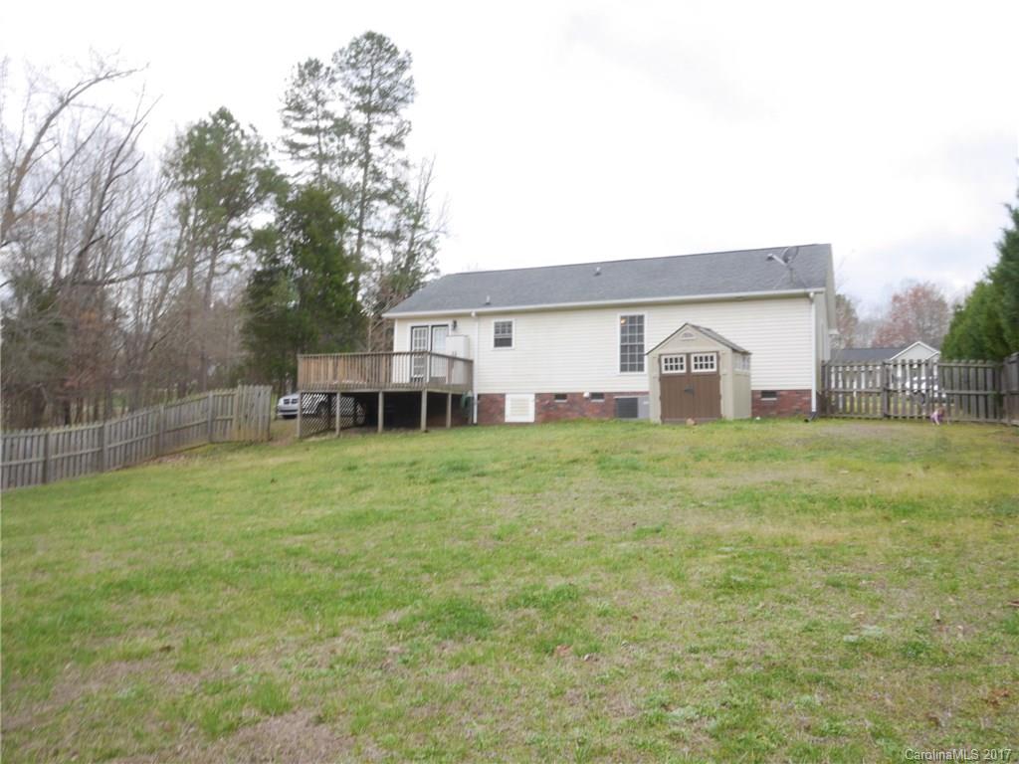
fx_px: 824
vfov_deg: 49.7
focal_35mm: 28
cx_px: 510
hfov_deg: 63.4
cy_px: 382
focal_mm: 14
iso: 400
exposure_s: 1/10
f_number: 22
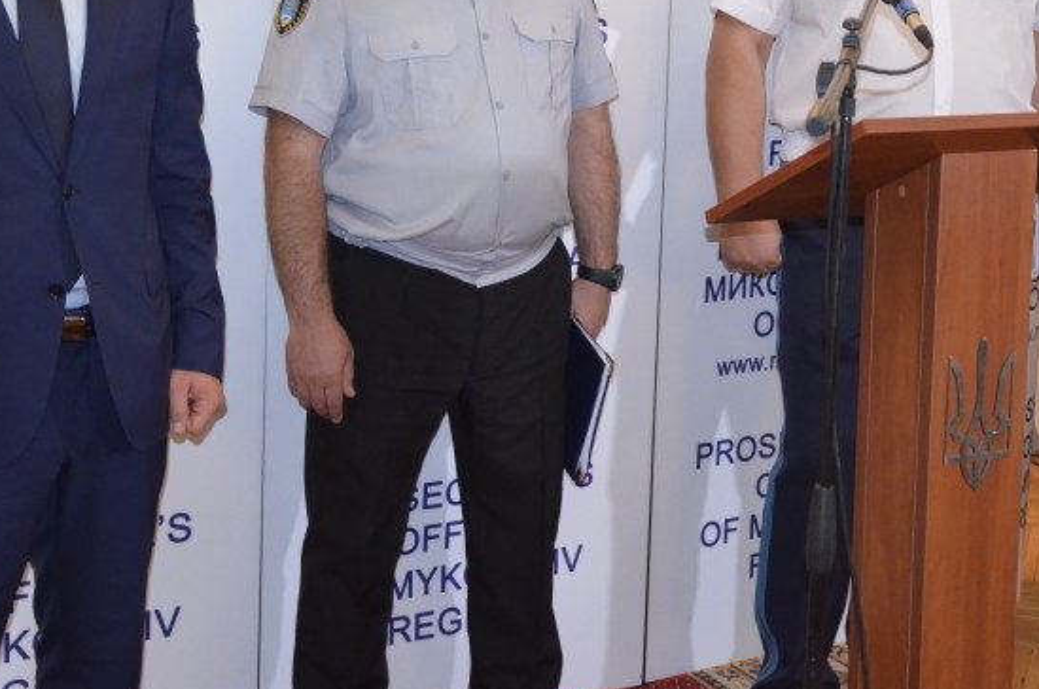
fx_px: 2046
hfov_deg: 28.4
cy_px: 87
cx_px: 645
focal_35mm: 71
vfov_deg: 18.8
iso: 2800
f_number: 4
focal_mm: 26
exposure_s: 1/60
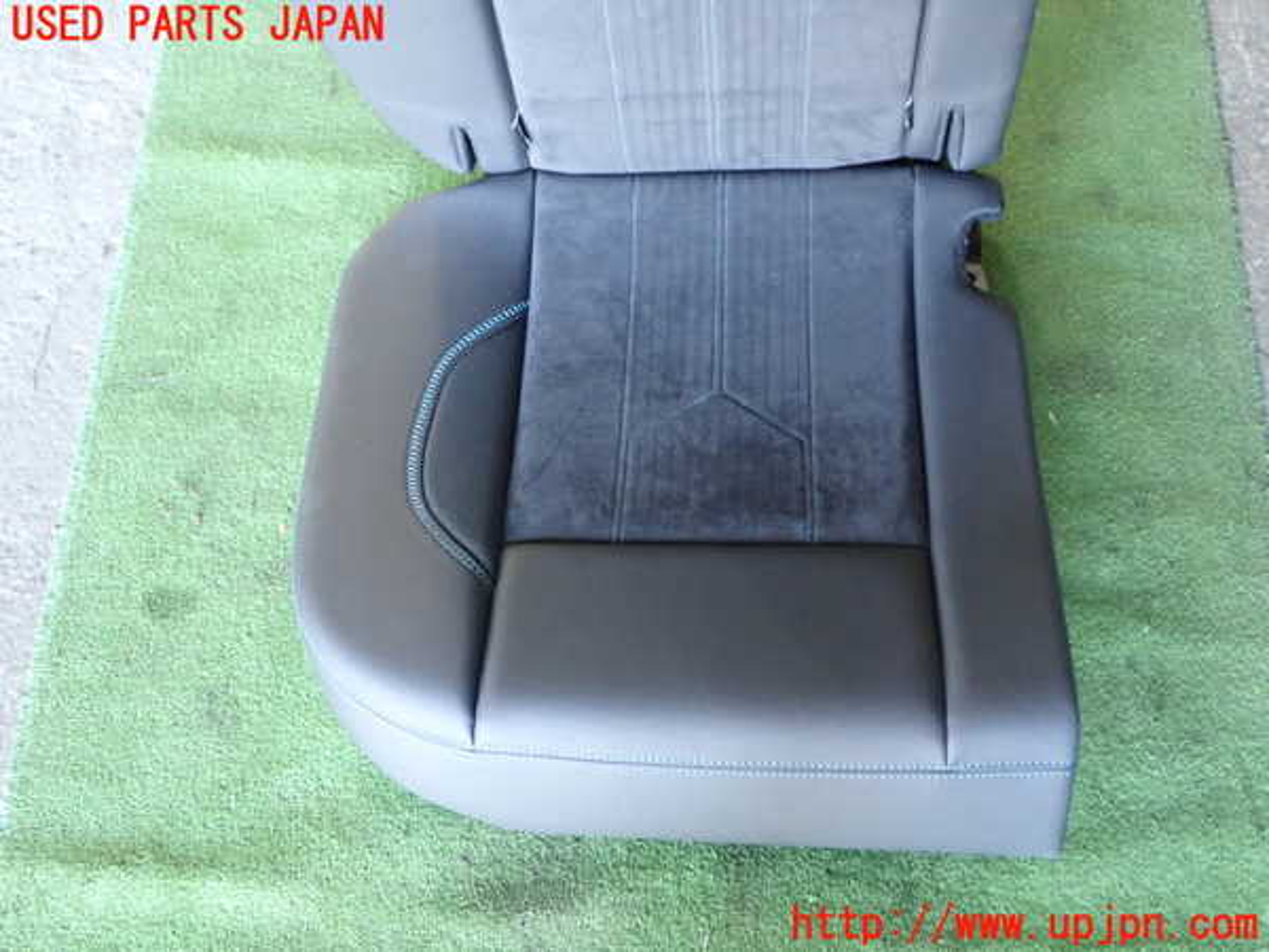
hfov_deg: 45.8
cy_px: 476
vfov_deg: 35.1
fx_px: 1503
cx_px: 634
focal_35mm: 41
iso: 800
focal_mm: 7.31
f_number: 2.8
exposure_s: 1/25
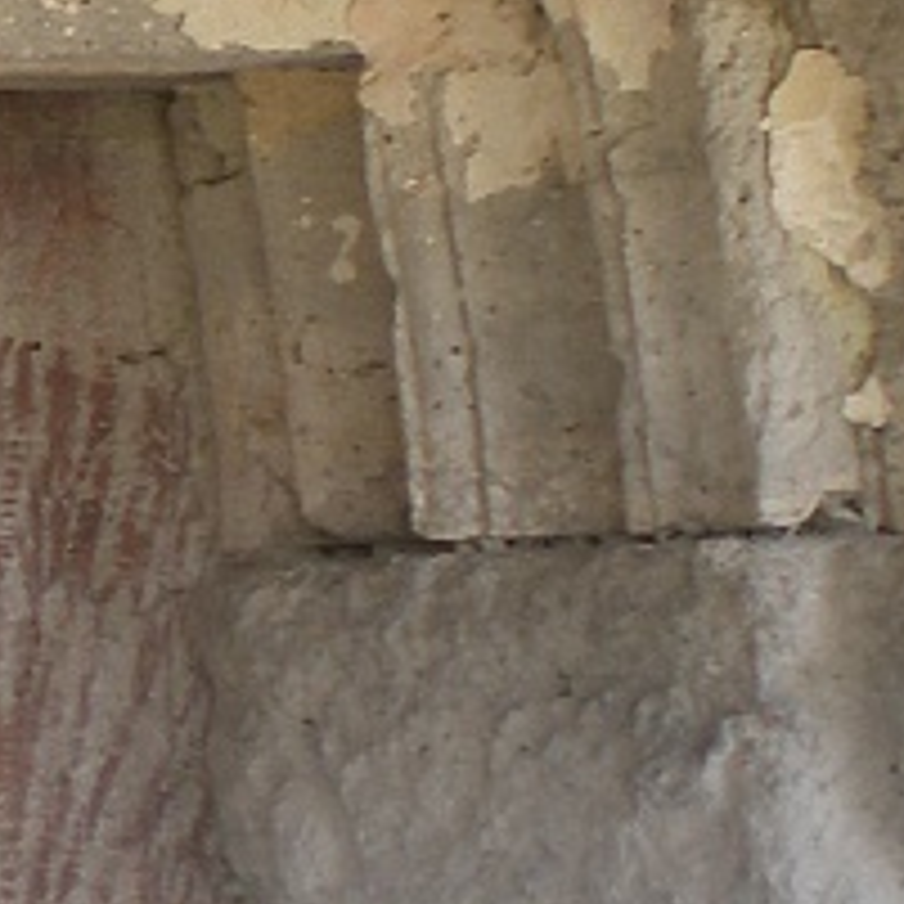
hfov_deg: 9.9
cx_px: -463
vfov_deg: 10.2
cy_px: 409
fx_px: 5052
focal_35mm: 171
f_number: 3.1
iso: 64
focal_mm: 6.3
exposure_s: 1/50
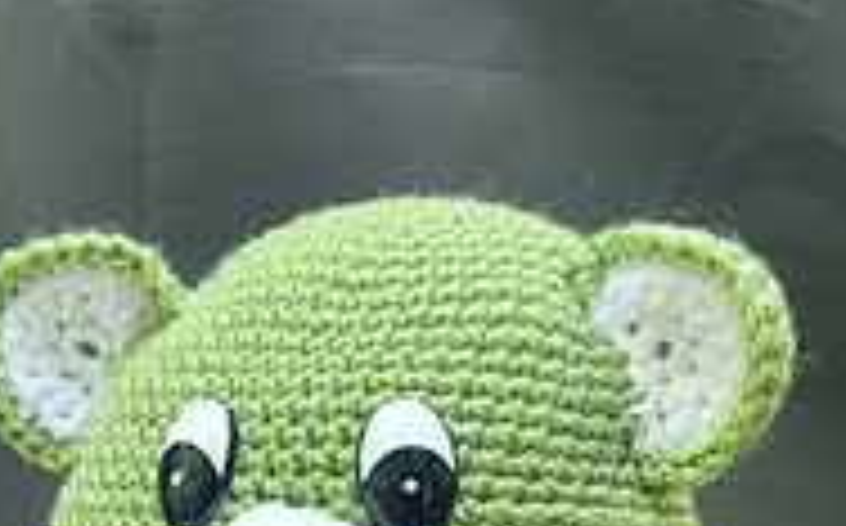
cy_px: 809
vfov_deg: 13.1
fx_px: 2165
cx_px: -126
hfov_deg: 20.8
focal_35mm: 94
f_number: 1.8
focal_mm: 5.4
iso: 200
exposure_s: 1/120
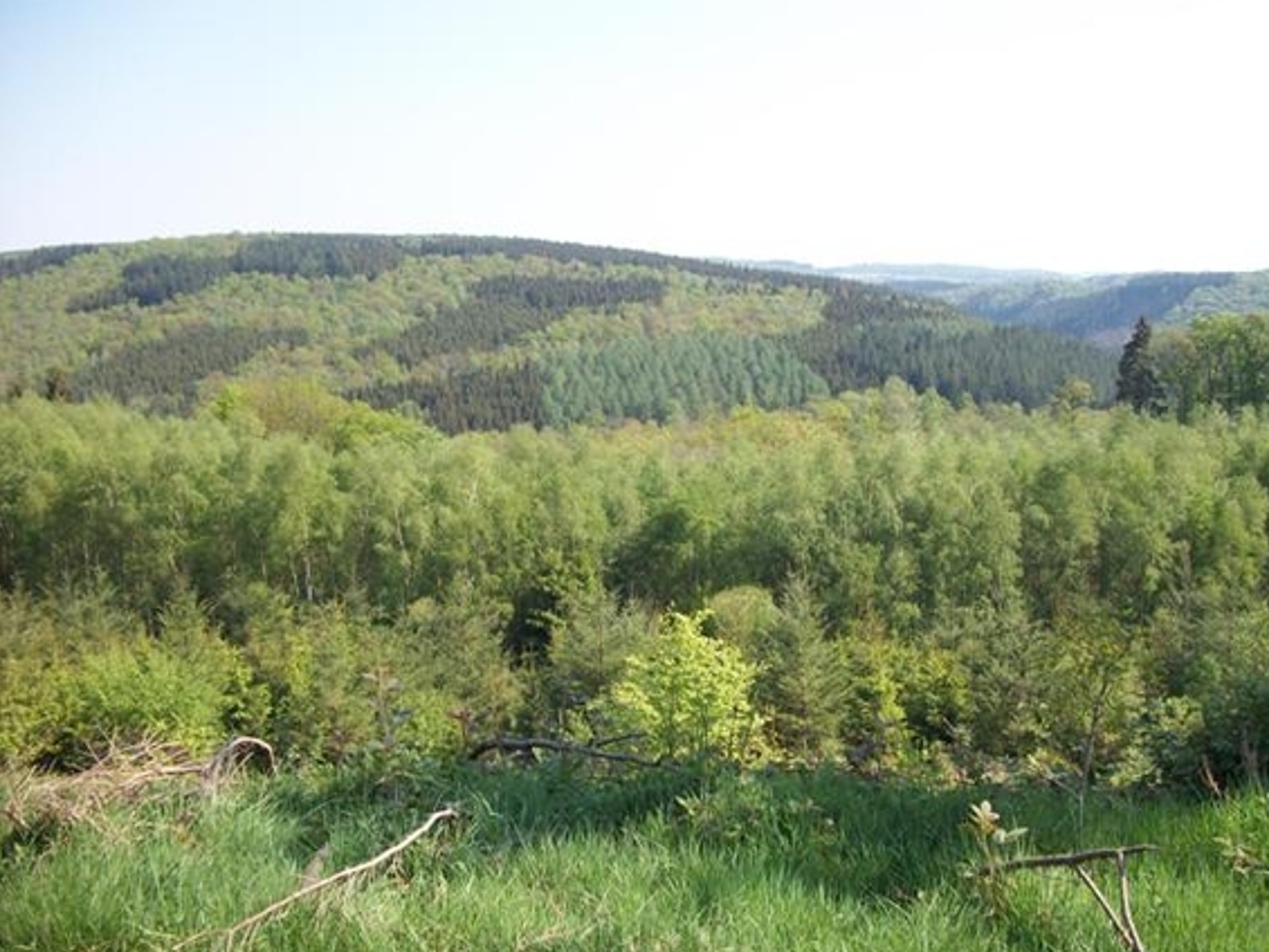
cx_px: 672
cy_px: 474
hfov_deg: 53.9
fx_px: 1247
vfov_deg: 41.8
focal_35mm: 34
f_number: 8.8
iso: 80
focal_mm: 5.7
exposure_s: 1/60
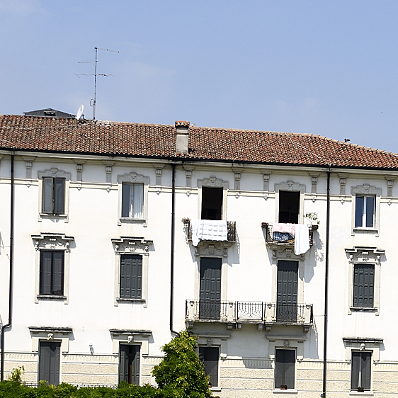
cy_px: 371
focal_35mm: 148
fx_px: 1925
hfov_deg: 11.6
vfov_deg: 11.7
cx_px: 445
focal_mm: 34
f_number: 7.1
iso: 100
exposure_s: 1/640
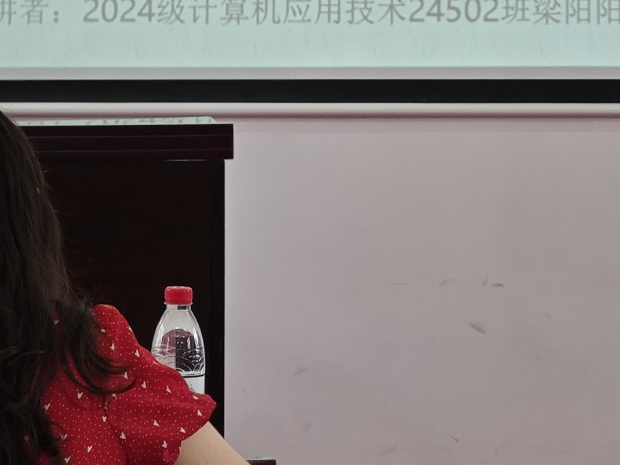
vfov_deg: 5.1
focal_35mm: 286
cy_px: -389
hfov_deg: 6.9
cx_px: 327
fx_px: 5121
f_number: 2
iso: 400
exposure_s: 1/100
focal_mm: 10.1
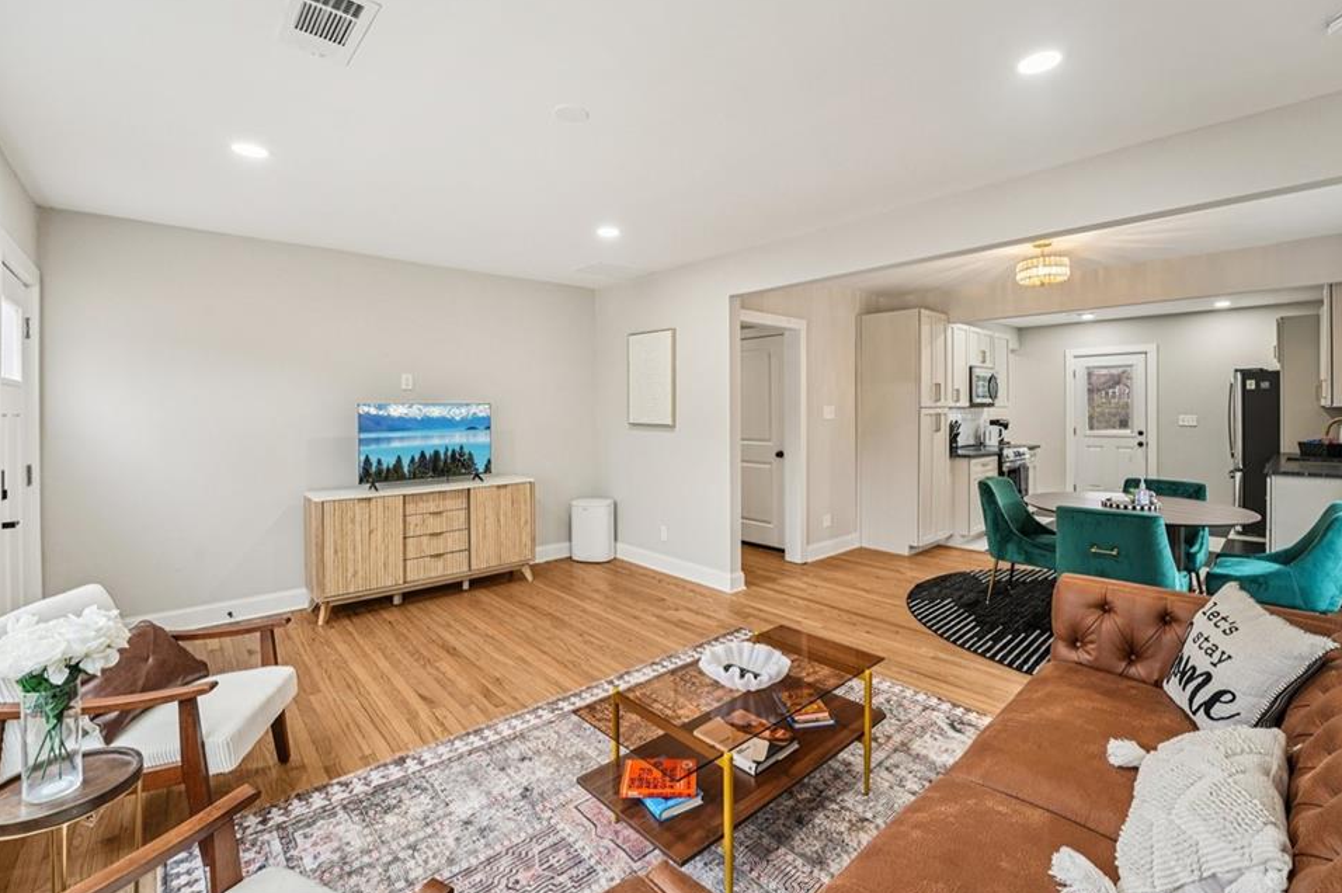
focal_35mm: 15
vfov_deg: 77.2
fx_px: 559
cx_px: 692
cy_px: 423
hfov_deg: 100.4
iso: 320
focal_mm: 14
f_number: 8
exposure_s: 1/13
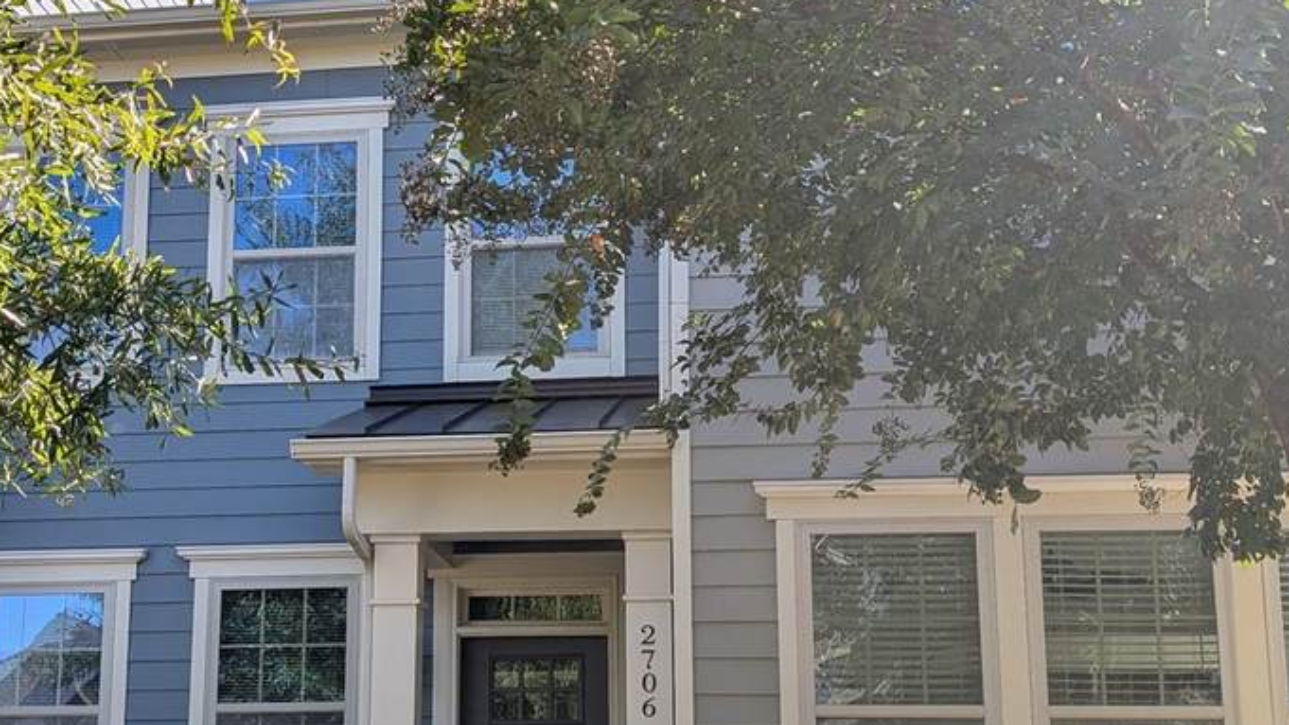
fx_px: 1675
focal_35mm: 49
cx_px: 493
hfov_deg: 41.8
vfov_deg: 24.3
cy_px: 507
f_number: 1.68
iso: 19
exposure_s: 1/492
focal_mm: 6.9
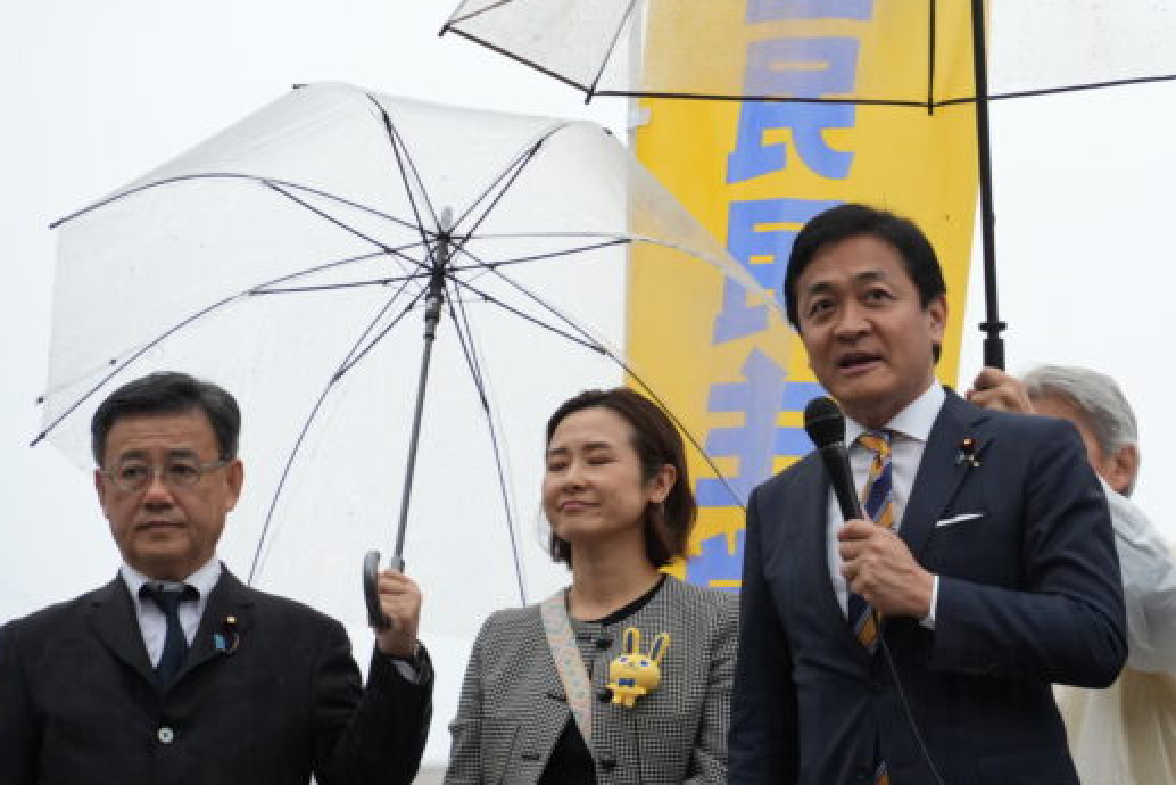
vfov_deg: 6.5
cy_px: 394
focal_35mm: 211
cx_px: 855
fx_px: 6894
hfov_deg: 9.7
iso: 2500
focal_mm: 142
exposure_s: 1/160
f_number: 6.3
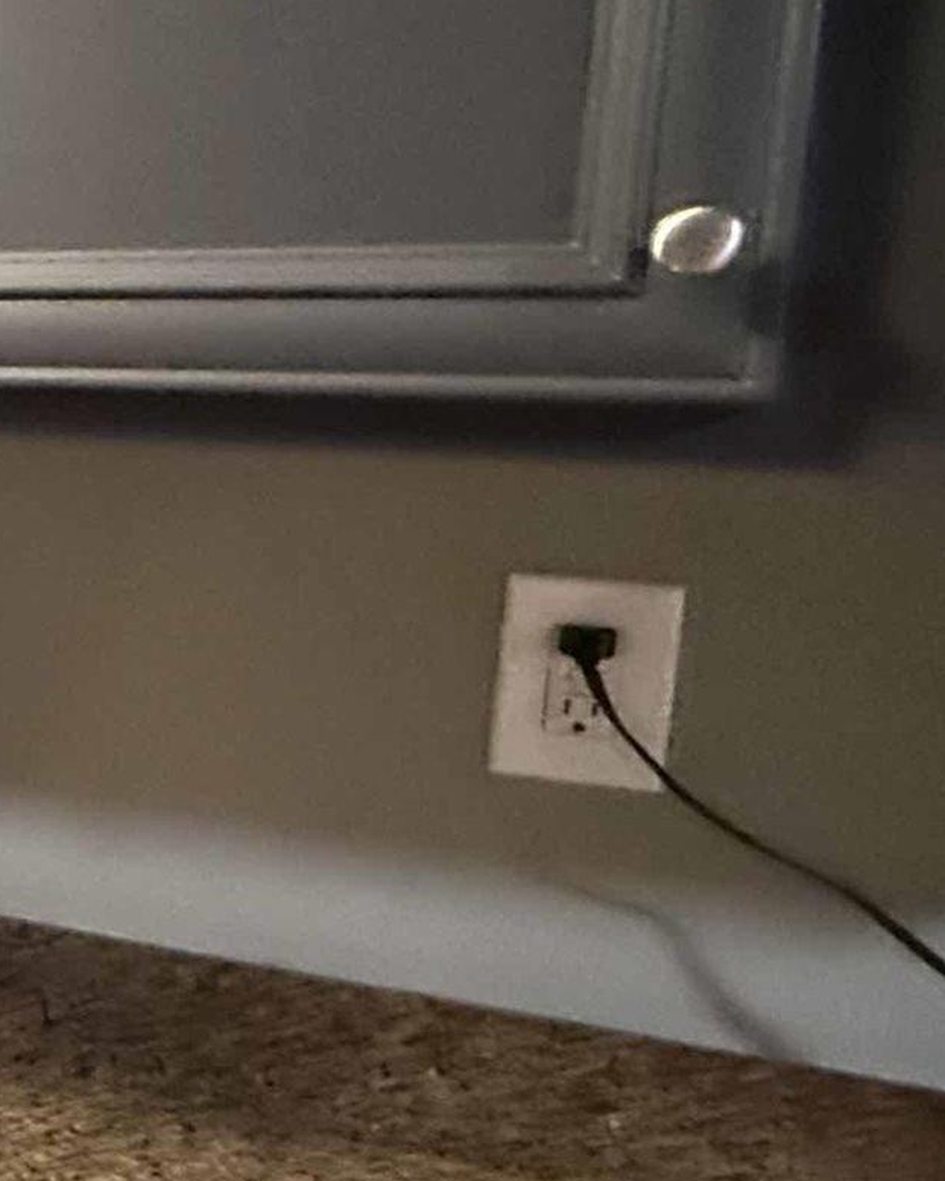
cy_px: 547
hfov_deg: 17.5
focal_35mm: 54
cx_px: -1053
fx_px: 1887
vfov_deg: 34.7
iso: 1600
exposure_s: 1/40
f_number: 2.2
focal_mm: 2.22
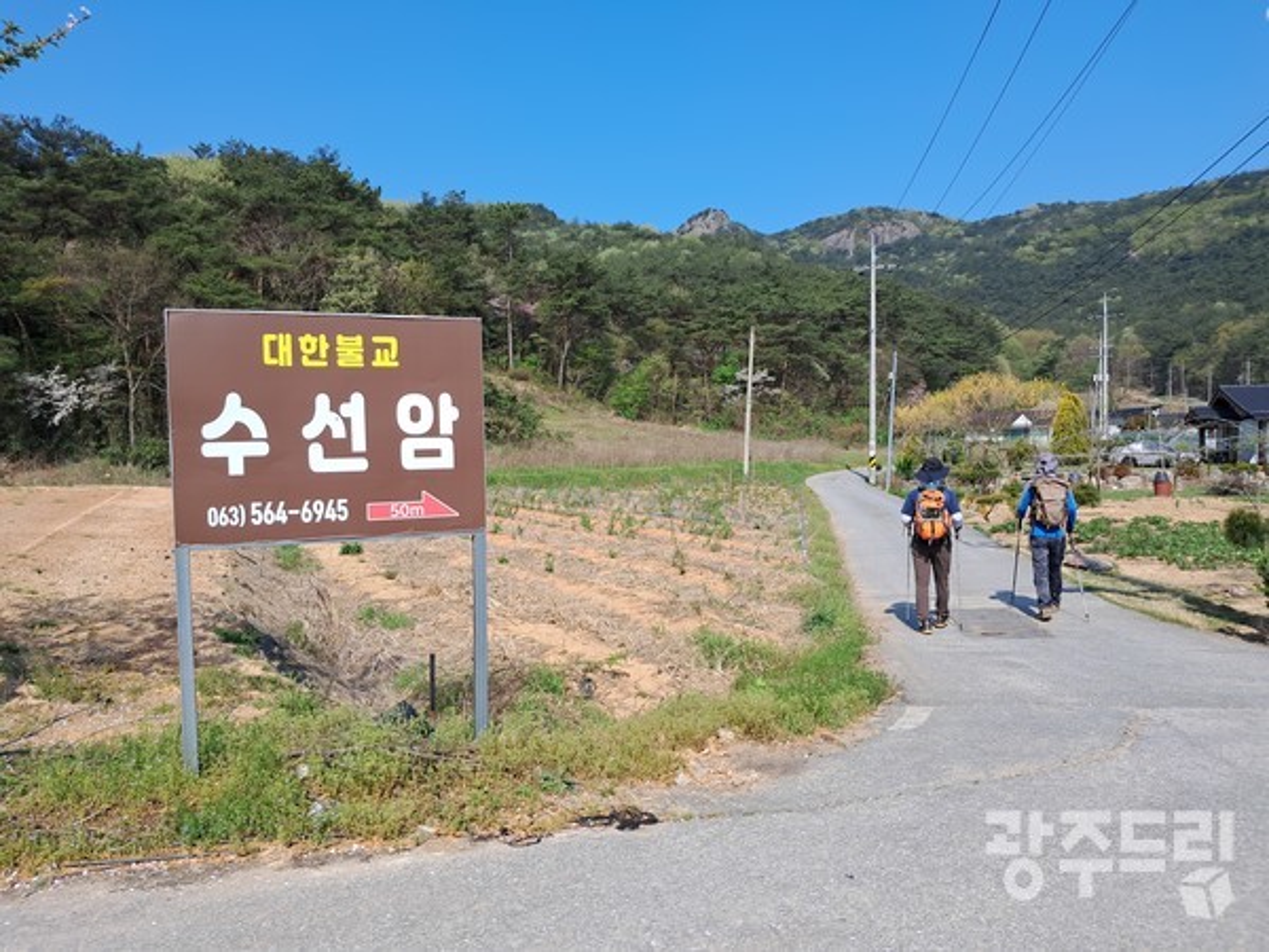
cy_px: 476
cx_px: 634
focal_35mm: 27
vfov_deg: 51.4
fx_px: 990
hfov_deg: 65.3
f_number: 1.8
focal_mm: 4
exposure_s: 1/601
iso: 50
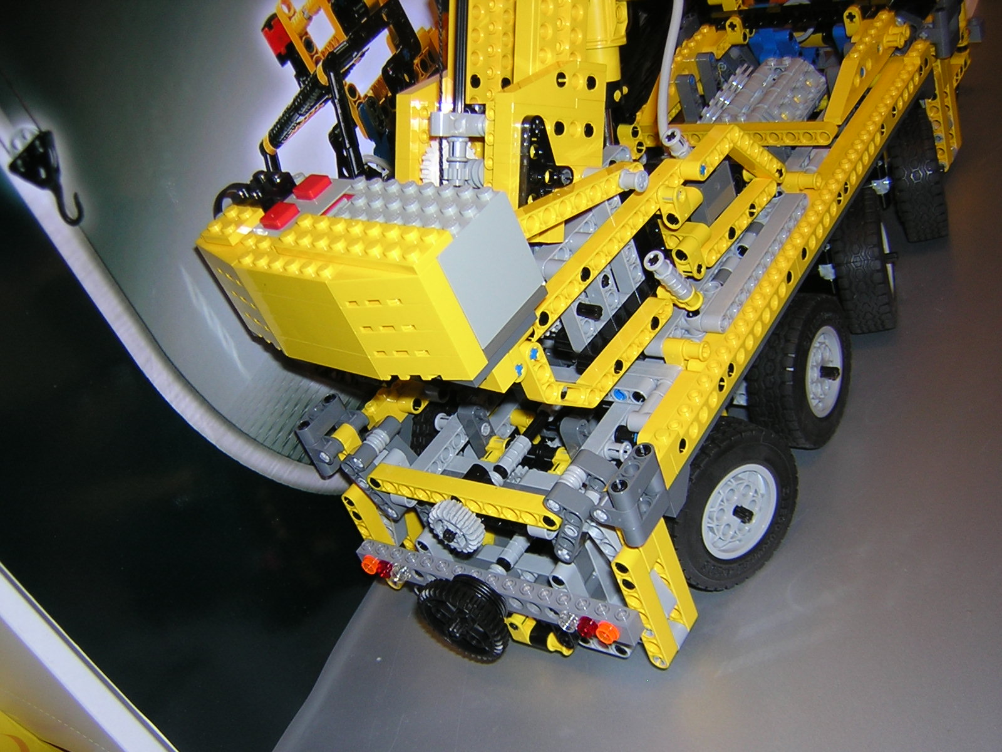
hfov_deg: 51.4
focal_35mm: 36
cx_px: 501
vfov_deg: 39.7
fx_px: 1042
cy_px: 376
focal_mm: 4.7
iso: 100
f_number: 2.6
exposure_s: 1/60.1
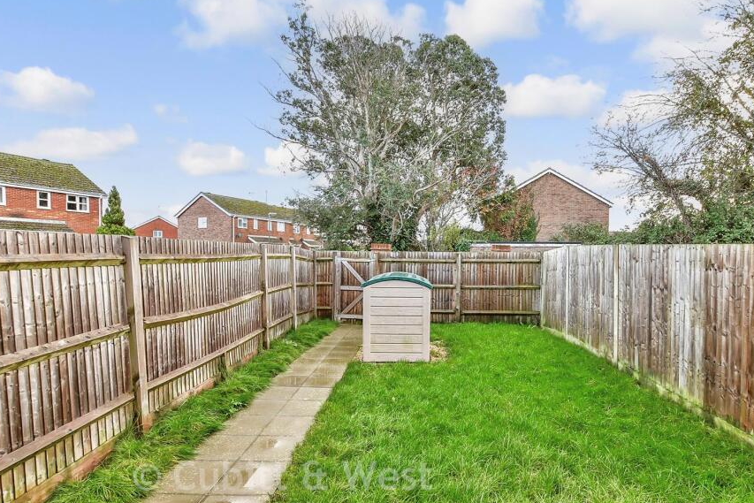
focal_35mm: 18
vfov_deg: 67.3
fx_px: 377
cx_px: 427
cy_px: 269
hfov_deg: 89.5
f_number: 8
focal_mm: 10
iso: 500
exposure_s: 1/40
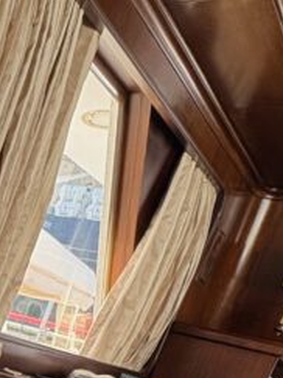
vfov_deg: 27.9
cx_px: -199
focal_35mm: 59
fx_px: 644
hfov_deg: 19.6
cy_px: 473
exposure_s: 1/99
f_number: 2.2
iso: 200
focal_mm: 2.22
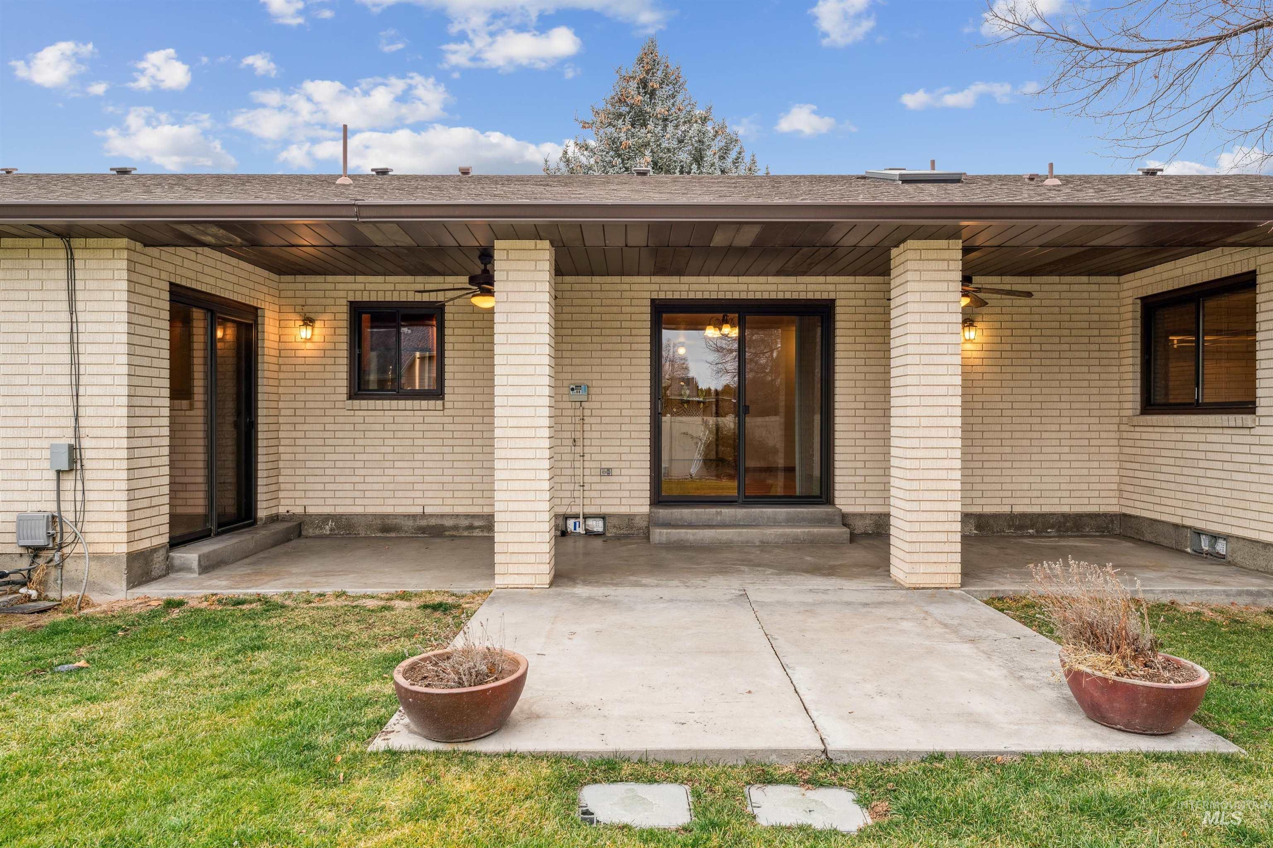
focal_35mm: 22
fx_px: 785
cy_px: 424
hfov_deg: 78.1
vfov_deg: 56.8
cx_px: 636
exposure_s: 1/25
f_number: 13
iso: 400
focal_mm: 22.2
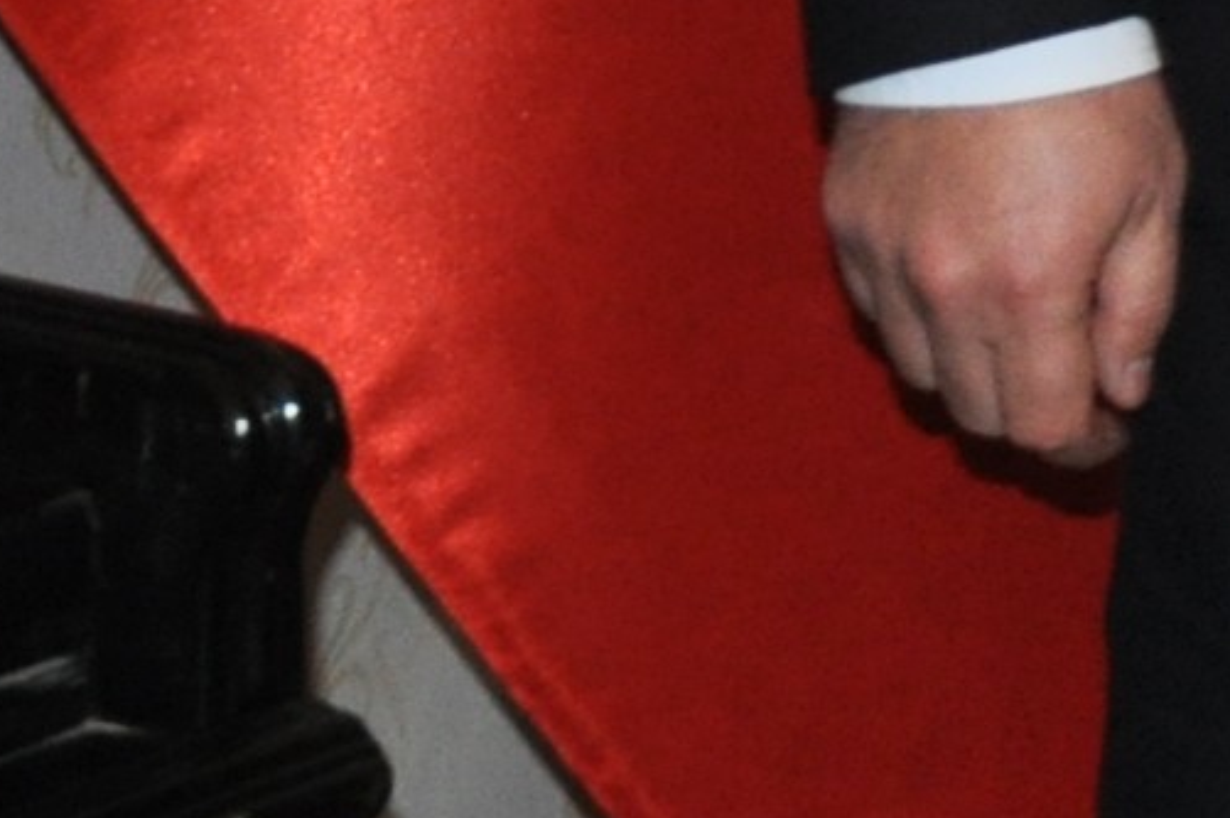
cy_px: -1211
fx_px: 9864
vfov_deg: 4.6
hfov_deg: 6.6
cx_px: 3322
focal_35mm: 289
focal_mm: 30
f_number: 4.2
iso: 800
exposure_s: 1/60
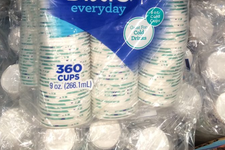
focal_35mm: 46
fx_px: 288
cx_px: 120
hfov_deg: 42.7
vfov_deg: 26.8
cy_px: -16
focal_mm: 4.15
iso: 64
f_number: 2.2
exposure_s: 1/33
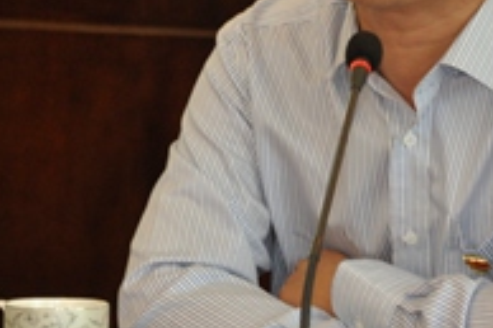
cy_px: -4
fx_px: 6094
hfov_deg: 4.6
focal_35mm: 445
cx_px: 368
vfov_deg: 3.1
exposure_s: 1/60
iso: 800
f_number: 5.6
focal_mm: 105
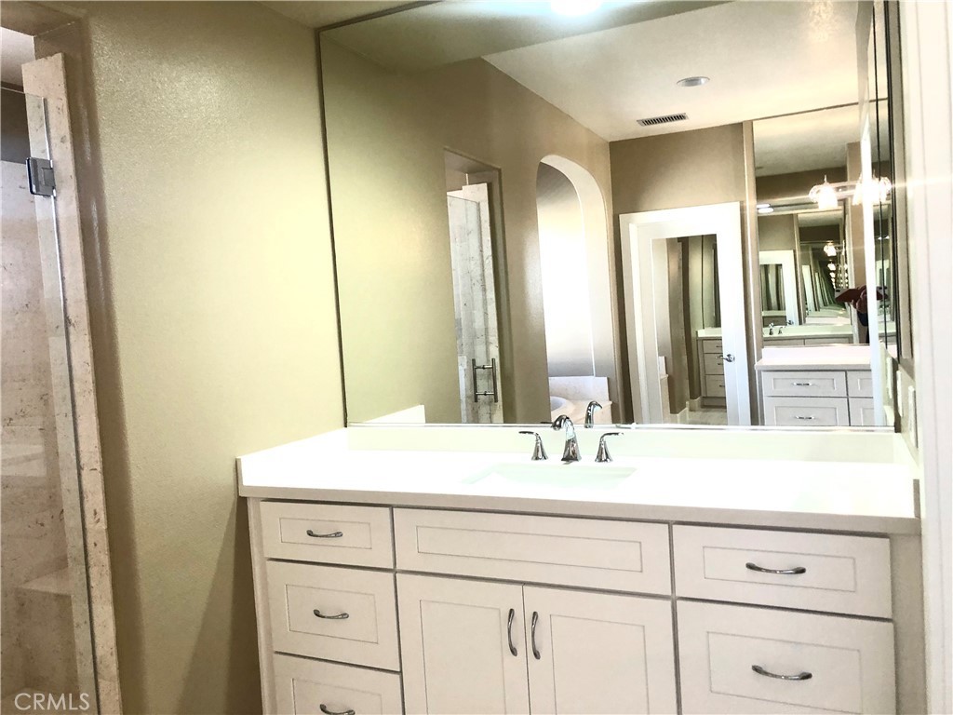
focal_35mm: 28
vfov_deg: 49.7
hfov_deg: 63.4
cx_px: 476
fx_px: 771
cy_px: 358
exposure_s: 1/30
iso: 25
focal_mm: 4
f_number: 1.8
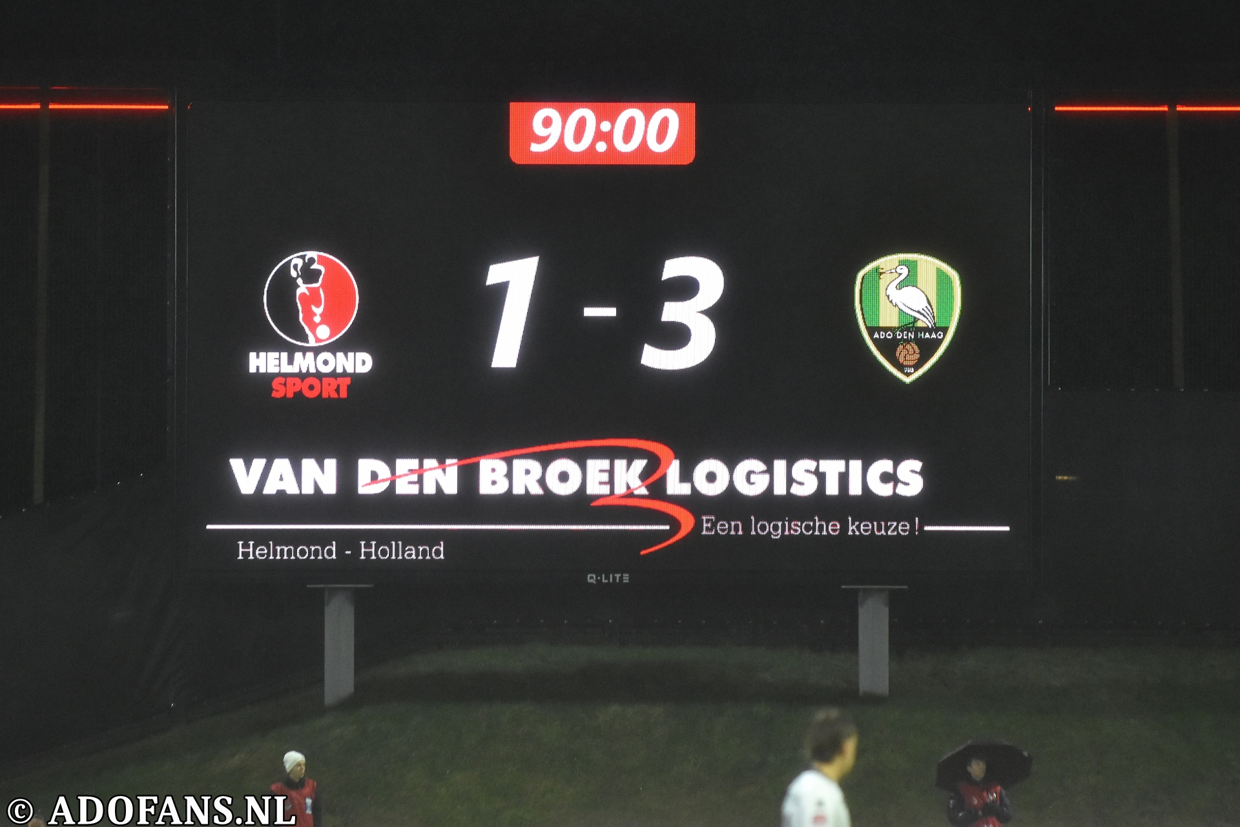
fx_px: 9041
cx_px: 620
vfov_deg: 5.2
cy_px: 414
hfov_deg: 7.8
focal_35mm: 262
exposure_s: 1/640
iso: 3200
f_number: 2.8
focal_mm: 175
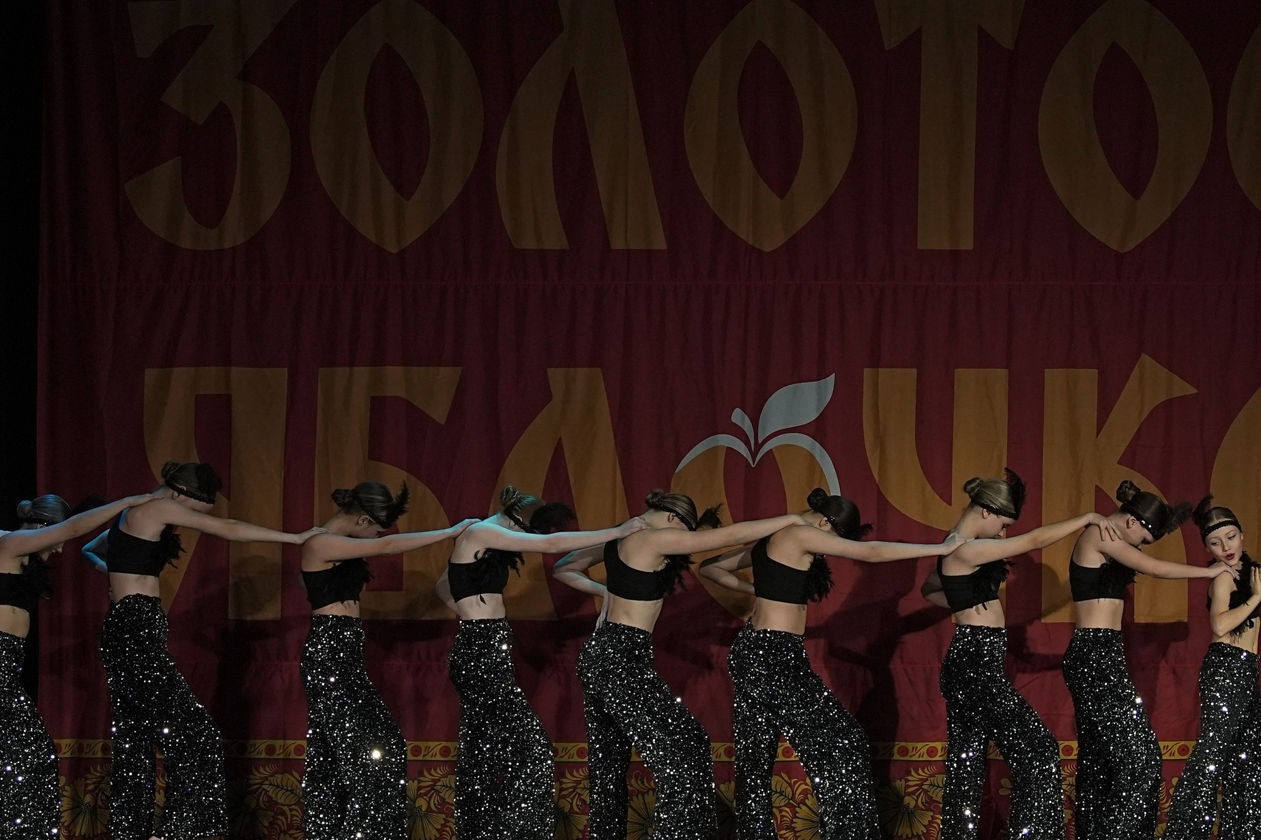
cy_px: 367
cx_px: 645
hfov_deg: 13.6
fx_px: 5289
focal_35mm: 151
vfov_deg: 9.1
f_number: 4
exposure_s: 1/400
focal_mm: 73
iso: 2000
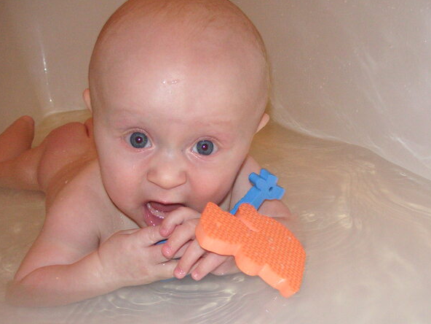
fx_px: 623
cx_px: 242
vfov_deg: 29.1
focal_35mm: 50
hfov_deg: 38.1
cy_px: 187
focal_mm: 6.1
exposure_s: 1/45
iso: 160
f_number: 2.8
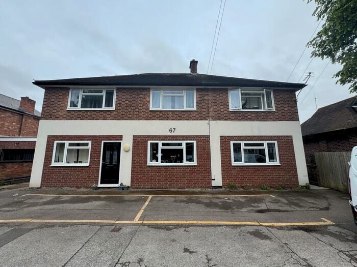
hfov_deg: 102.1
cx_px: 178
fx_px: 144
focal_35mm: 14
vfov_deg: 85.7
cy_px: 134
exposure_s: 1/879
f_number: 2.2
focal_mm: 2.22
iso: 40
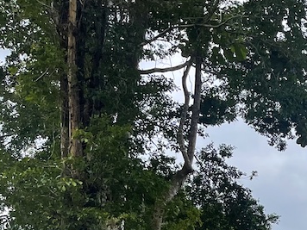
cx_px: 473
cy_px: 394
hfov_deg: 18.9
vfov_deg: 14.7
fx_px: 798
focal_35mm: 90
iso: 32
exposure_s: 1/2433
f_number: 1.6
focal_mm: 5.1
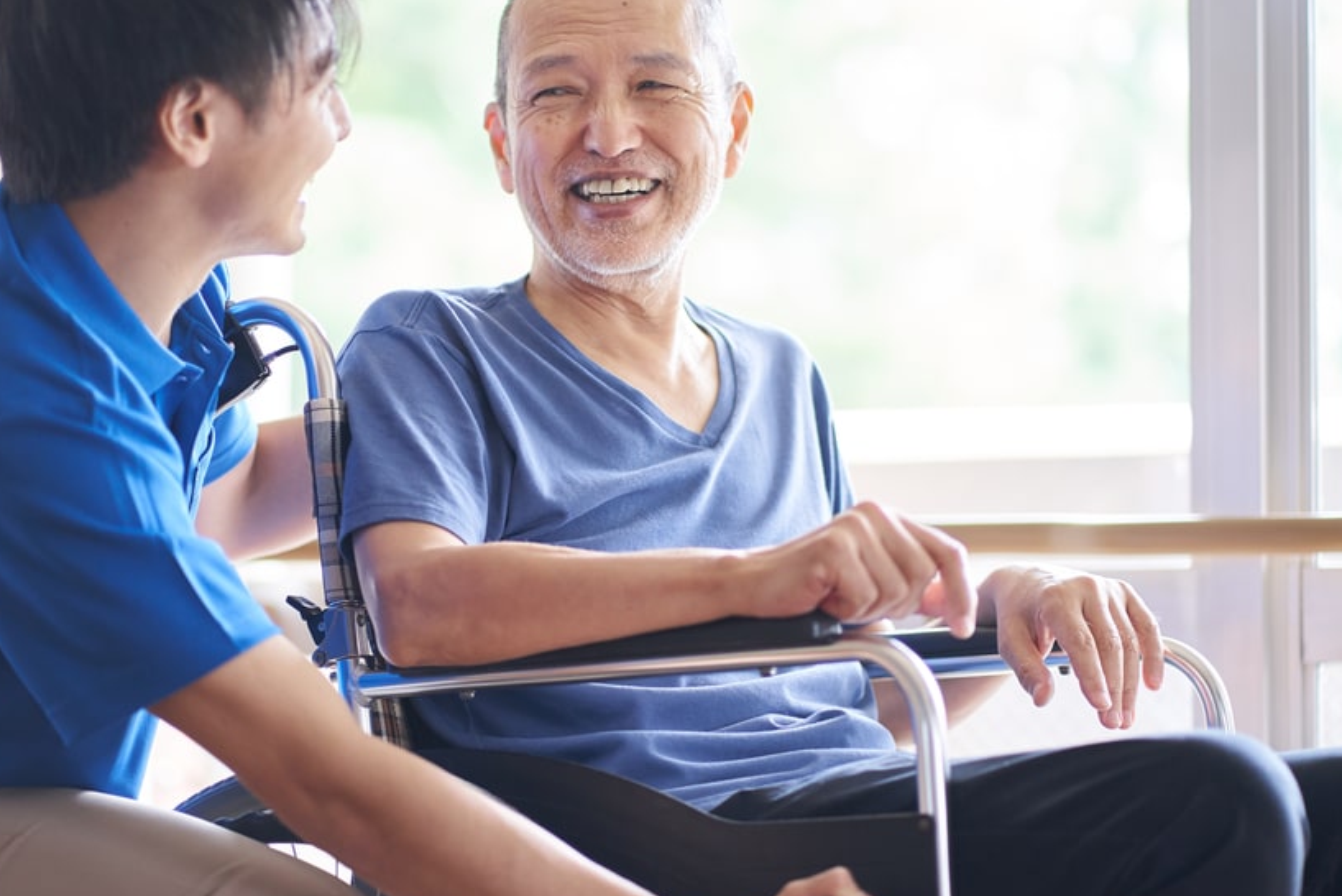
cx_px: 534
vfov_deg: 13.2
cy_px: 410
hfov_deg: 19.6
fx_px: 3877
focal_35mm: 104
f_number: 2
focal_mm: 85
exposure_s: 1/125
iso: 400
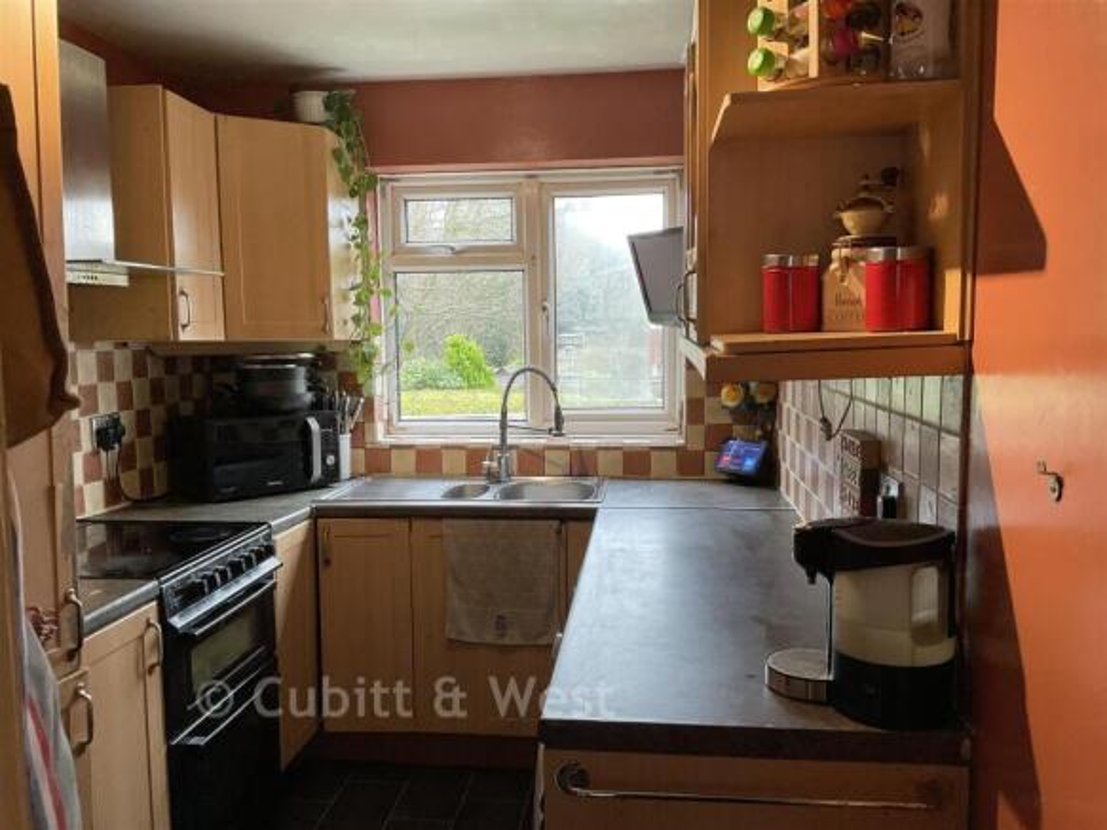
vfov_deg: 48.2
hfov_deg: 61.7
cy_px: 415
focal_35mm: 29
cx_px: 554
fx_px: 927
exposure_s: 1/50
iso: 100
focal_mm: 3
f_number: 1.8
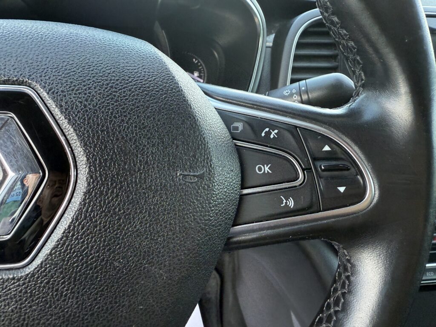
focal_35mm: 24
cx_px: 218
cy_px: 164
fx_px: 302
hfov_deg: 71.6
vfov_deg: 56.8
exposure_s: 1/99
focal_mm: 2.22
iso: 200
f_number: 2.2
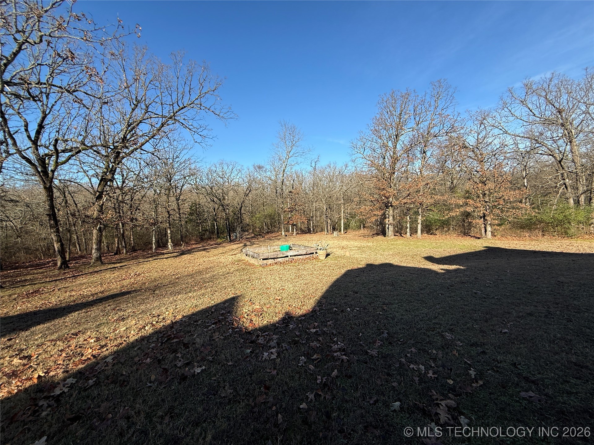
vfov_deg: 85.7
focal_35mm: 14
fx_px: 240
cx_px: 297
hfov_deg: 102.1
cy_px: 222
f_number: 2.2
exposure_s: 1/1259
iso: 50
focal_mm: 2.22
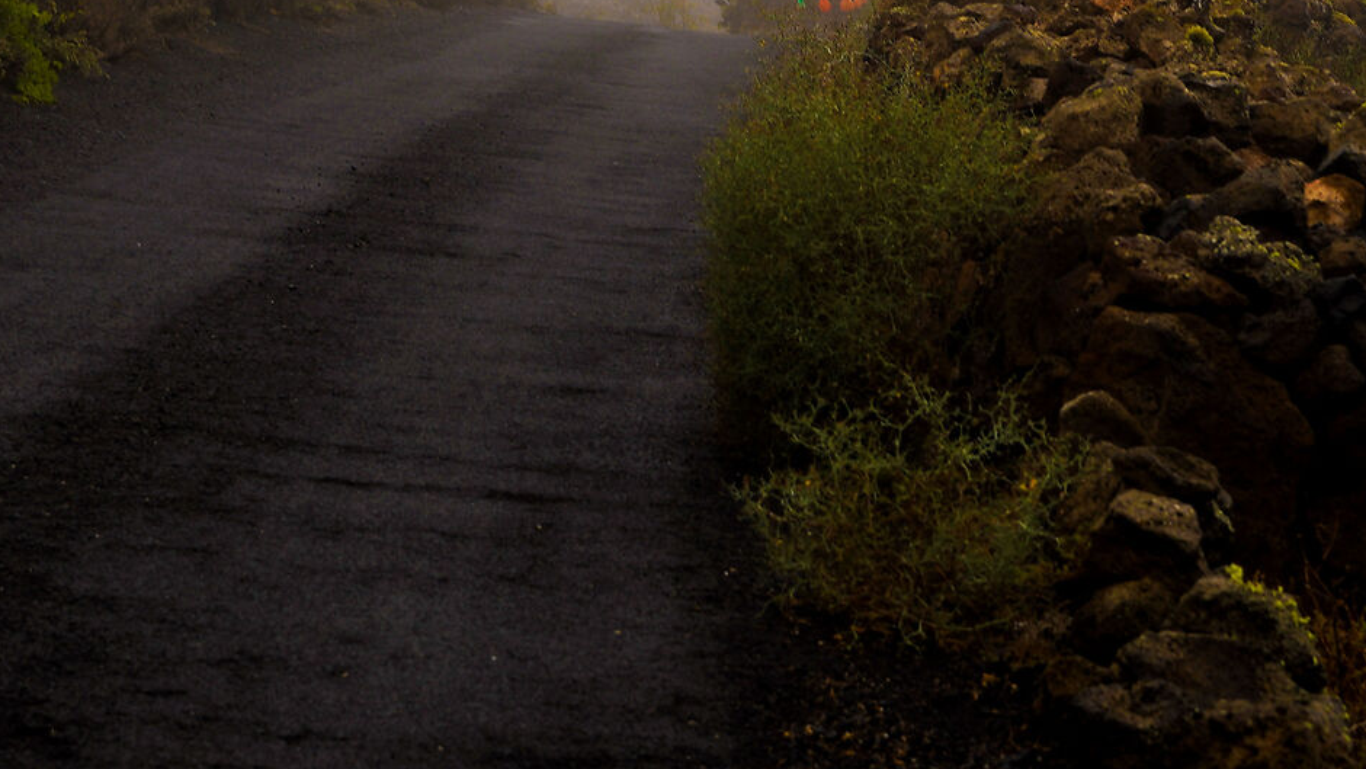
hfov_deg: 20.0
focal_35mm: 107
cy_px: -230
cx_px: 776
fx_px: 3876
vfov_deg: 11.1
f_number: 5.6
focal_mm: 40
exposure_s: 1/160
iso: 100
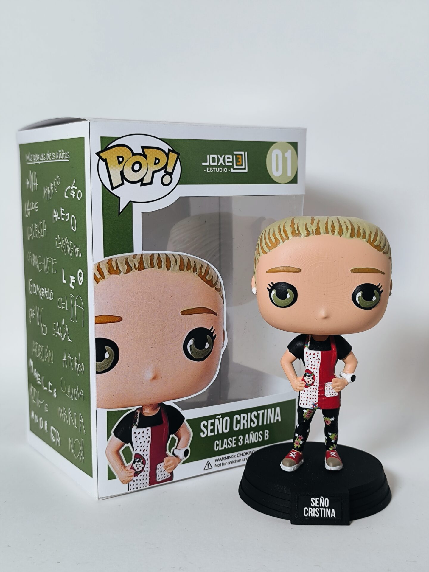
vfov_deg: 41.2
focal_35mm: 46
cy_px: 286
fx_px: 760
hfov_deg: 31.5
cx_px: 214
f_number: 1.65
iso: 200
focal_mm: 6.14
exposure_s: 1/100
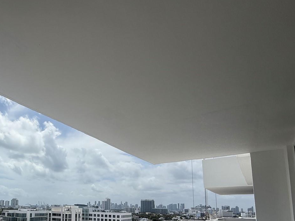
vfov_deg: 52.6
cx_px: 69
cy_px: 181
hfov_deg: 66.5
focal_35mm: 24
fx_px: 205
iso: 40
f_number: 2.2
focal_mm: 2.22
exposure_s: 1/6173
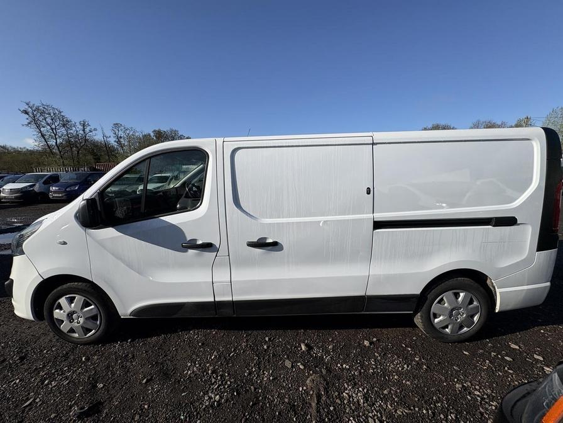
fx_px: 228
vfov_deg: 85.7
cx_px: 282
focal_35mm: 14
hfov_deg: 102.1
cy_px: 212
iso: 50
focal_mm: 2.22
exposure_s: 1/3717
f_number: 2.2
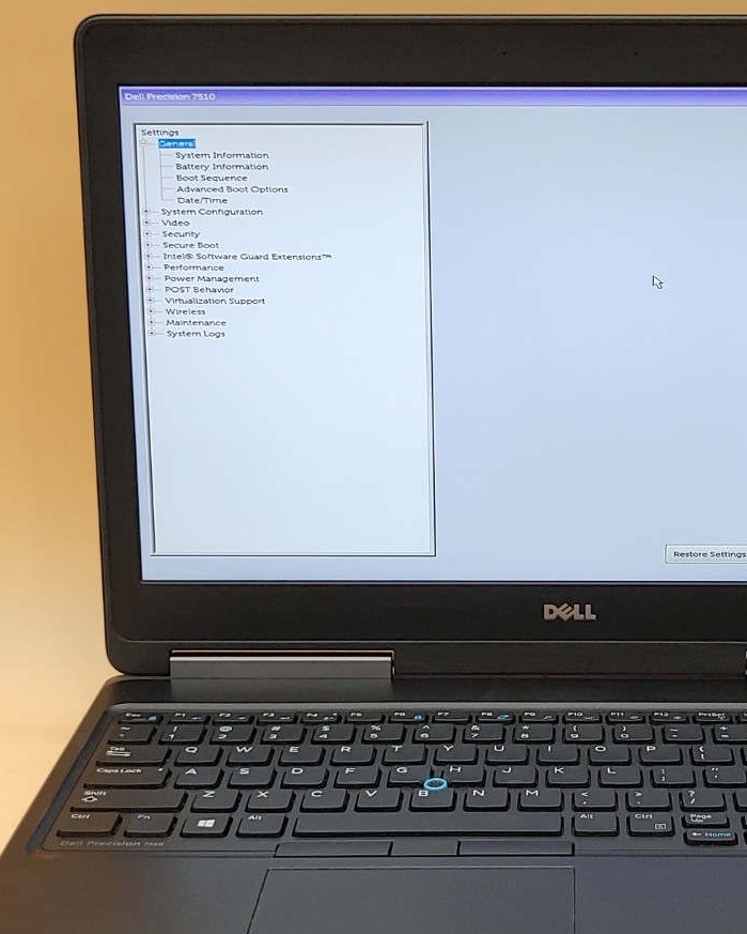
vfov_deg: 28.7
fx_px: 1823
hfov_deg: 22.8
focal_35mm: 66
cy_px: 549
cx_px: 601
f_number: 1.8
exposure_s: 1/60
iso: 50
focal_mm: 4.36
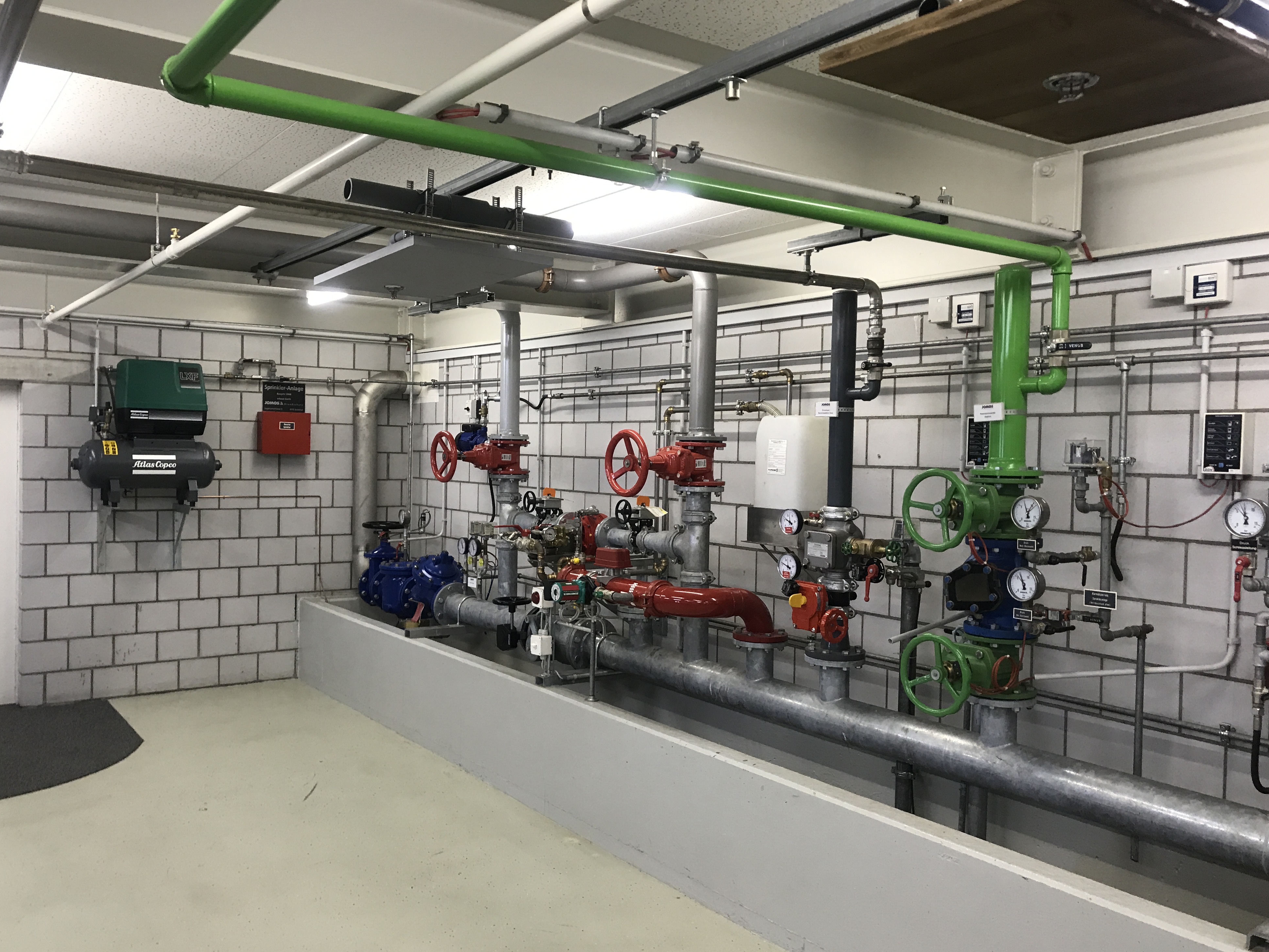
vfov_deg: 48.2
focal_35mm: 29
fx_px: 1063
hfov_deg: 61.7
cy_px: 490
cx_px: 619
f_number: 1.8
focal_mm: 3.99
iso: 32
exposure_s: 1/25
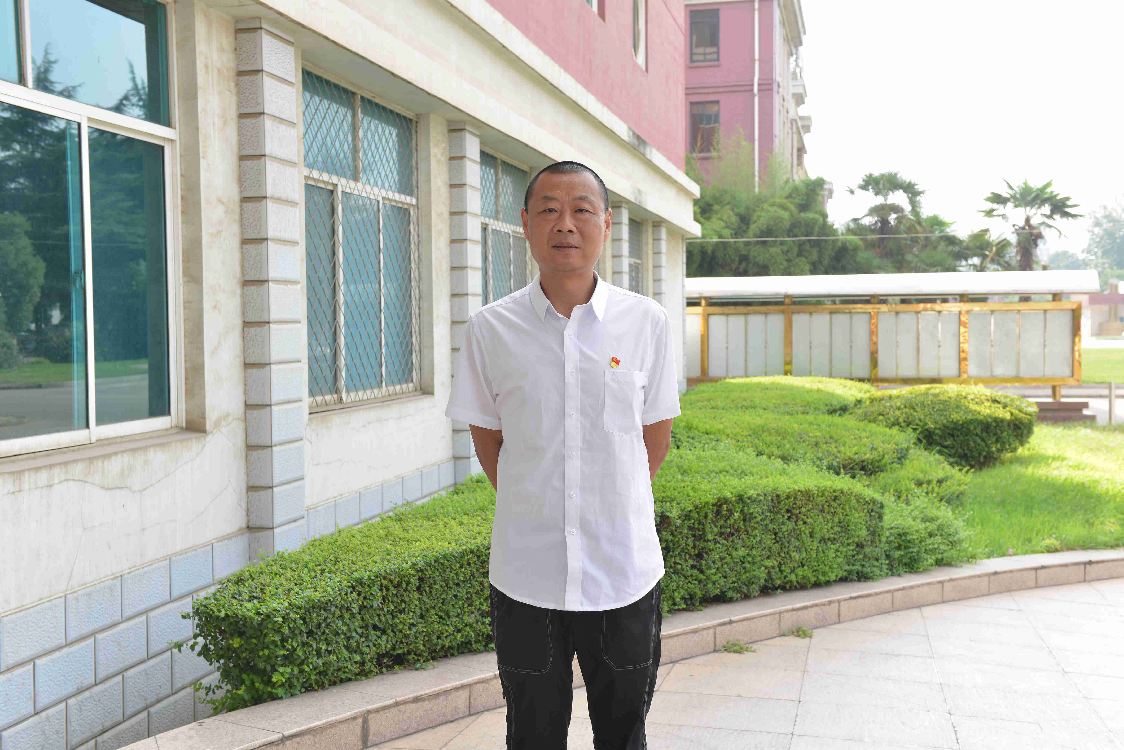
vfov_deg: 30.5
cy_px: 375
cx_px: 562
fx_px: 1374
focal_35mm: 44
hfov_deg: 44.5
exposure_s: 1/60
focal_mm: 44
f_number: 6.3
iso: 100
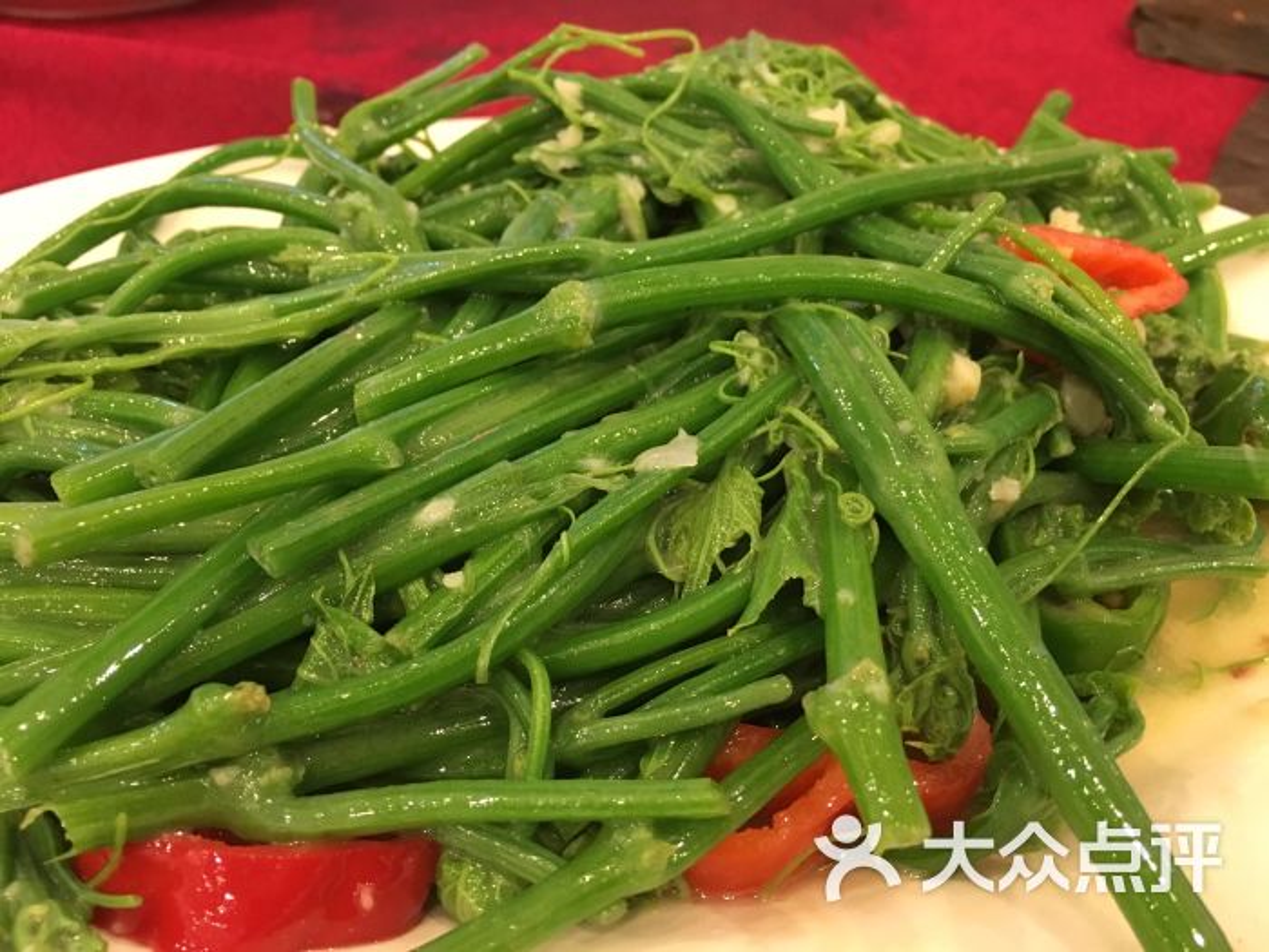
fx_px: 1063
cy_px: 476
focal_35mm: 29
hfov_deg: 61.7
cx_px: 634
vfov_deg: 48.2
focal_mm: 4.15
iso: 250
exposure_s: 1/17
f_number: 2.2
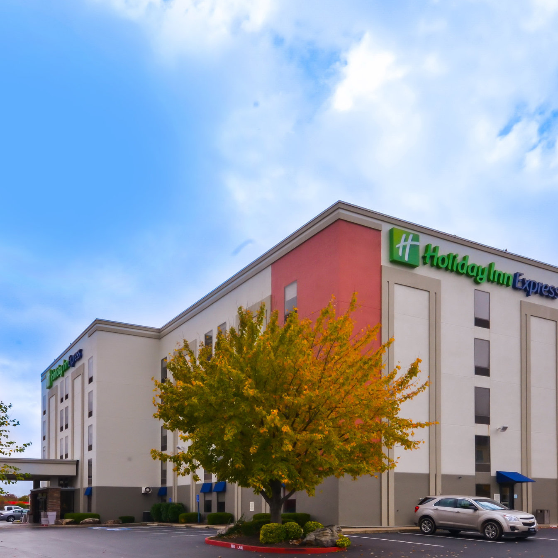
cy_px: 279
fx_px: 565
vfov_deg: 52.5
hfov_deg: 52.5
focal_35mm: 31
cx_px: 275
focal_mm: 16
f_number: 18
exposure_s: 1/125
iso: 320
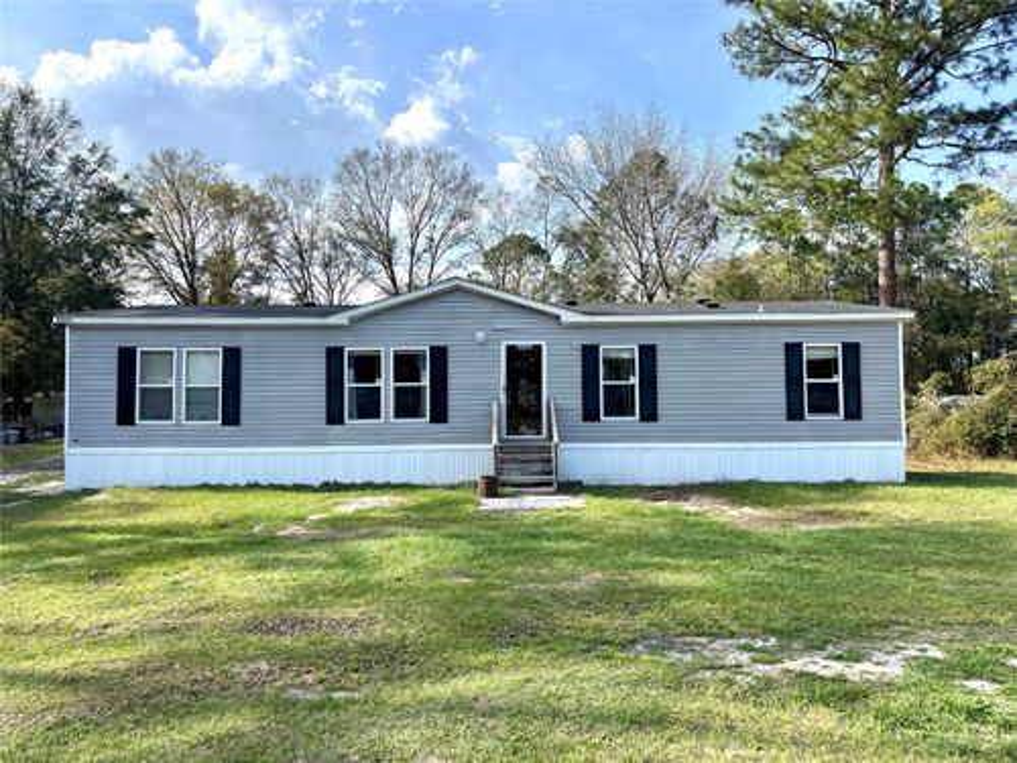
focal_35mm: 26
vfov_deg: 53.1
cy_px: 382
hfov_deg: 67.3
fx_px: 764
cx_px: 508
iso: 50
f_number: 1.6
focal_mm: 5.96
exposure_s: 1/1912
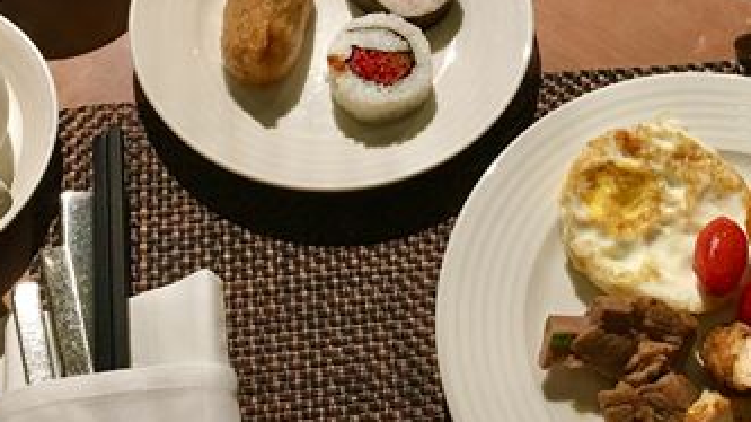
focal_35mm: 76
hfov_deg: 27.6
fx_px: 1513
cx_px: 544
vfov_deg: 15.5
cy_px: -16
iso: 40
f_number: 2.2
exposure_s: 1/15
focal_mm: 4.15
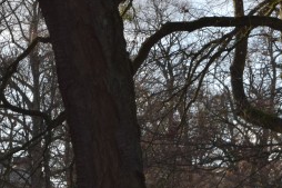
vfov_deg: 4.4
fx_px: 2458
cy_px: 66
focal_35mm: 314
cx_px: -93
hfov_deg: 6.5
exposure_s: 1/400
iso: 400
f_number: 11
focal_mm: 52
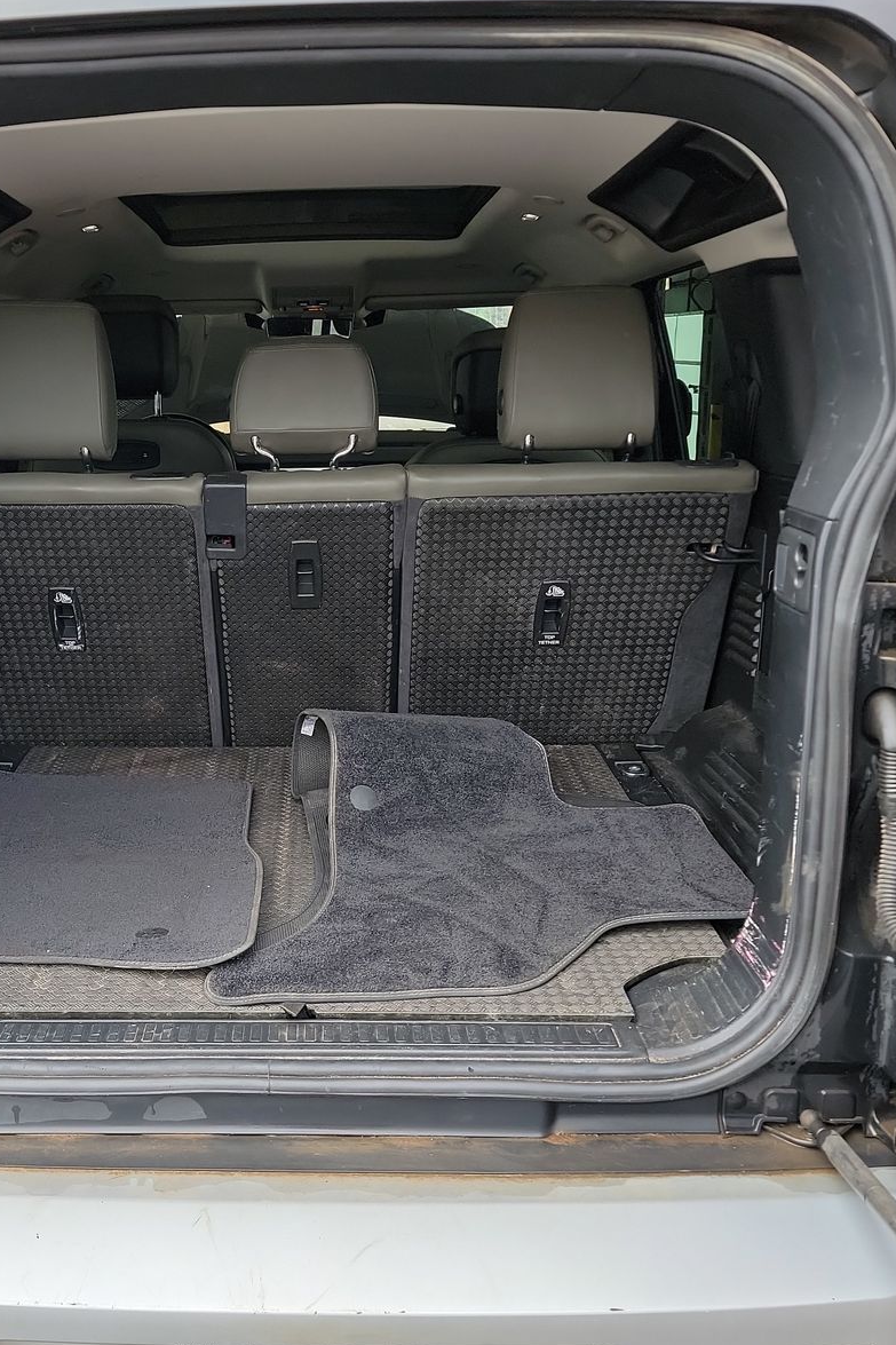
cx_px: 264
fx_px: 1270
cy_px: 673
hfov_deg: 38.2
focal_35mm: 34
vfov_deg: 55.8
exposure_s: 1/119
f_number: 1.8
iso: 72
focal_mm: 6.7
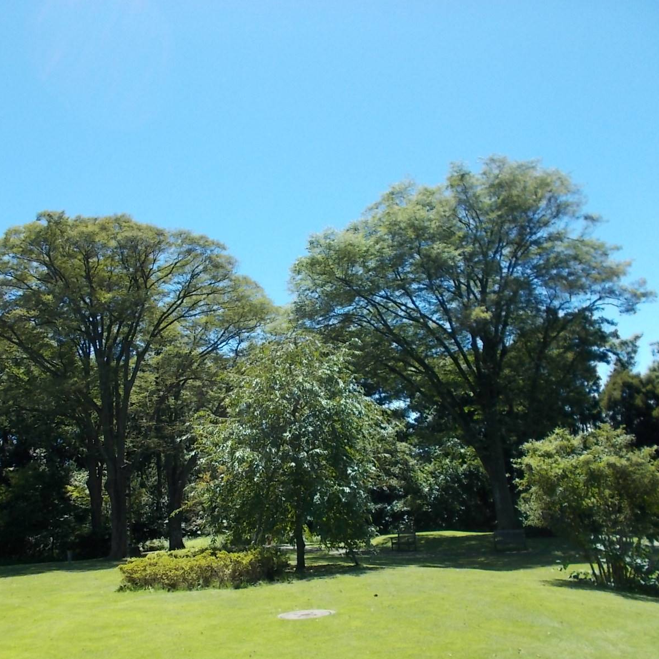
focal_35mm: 31
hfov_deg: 52.3
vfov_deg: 52.5
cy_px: 329
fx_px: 668
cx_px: 273
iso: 80
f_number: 8
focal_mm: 4.6
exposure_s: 1/80
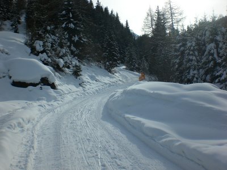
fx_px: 249
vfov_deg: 37.7
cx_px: 114
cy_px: 85
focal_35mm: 38
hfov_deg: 49.0
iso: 50
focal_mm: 6.3
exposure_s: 1/1250
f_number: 4.4
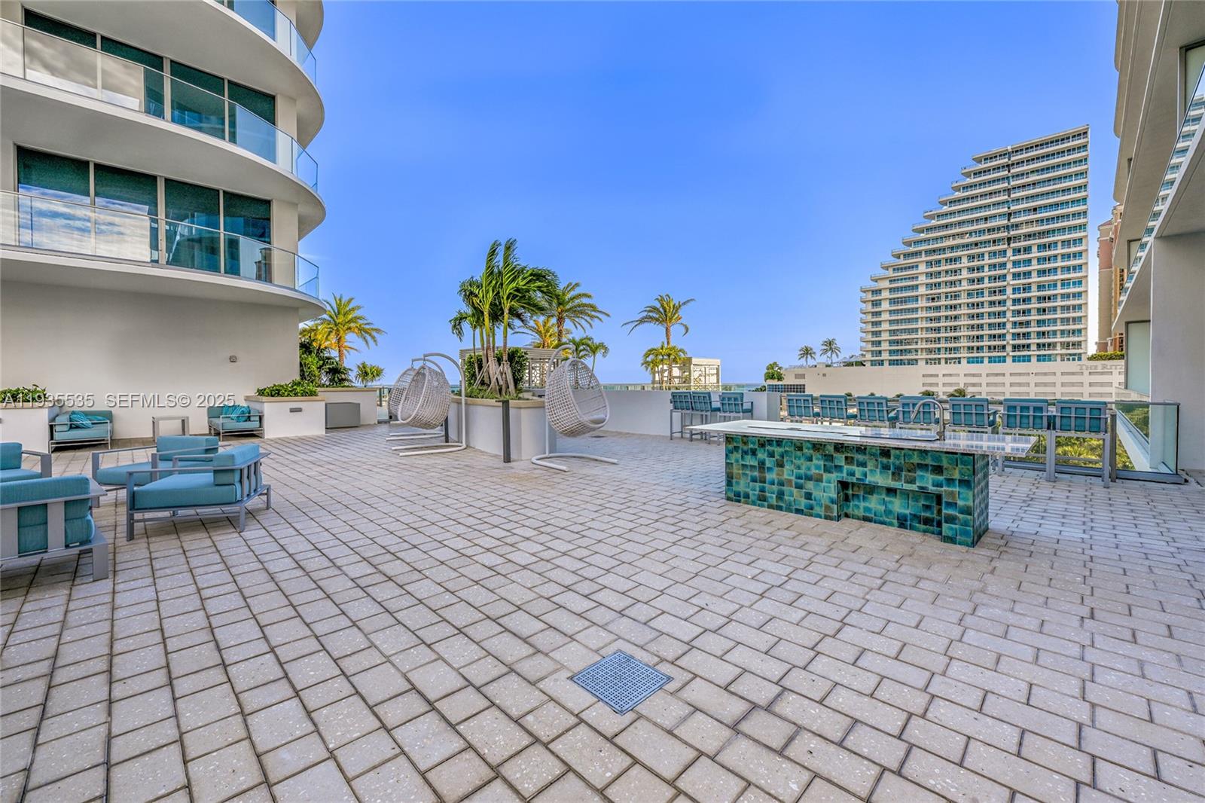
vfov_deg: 81.2
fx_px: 468
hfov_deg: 104.3
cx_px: 602
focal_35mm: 14
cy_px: 402
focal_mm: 14
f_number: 10
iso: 80
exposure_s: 1/15
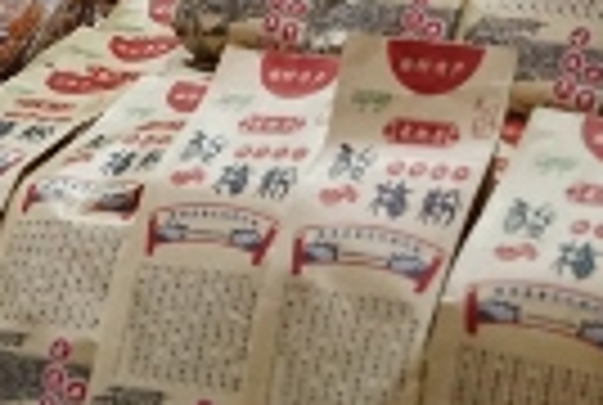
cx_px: 198
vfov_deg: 8.7
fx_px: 2627
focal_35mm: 156
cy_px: -151
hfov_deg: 13.1
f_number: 4.5
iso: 3200
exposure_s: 1/2000
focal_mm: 35
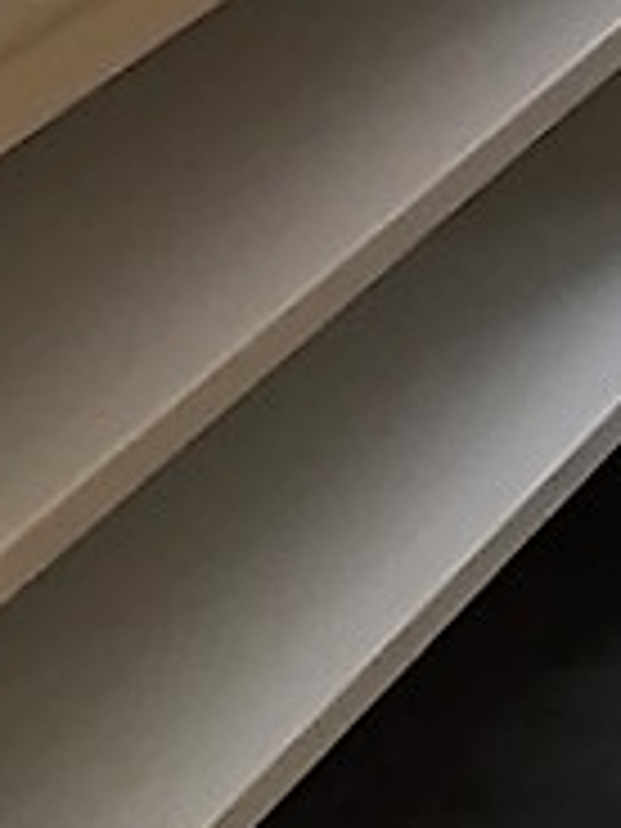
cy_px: -641
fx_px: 2823
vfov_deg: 14.7
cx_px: 349
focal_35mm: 118
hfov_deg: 12.6
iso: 32
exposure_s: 1/33
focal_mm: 4.15
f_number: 2.2
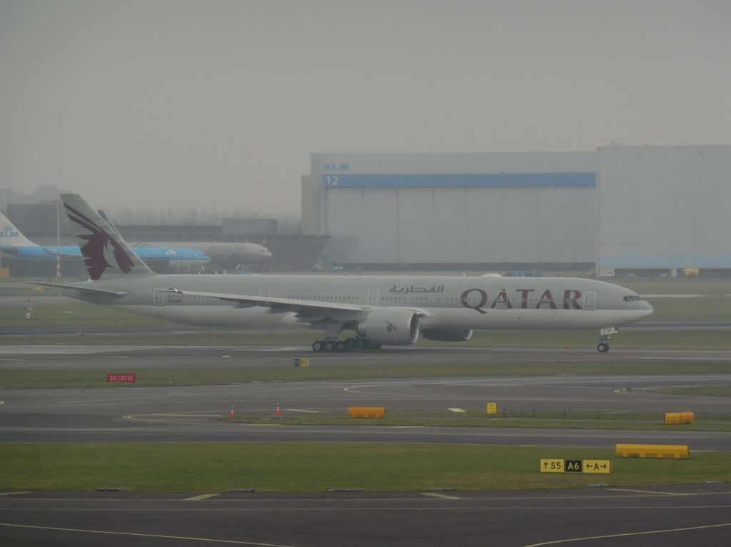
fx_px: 7680
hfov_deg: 5.4
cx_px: 366
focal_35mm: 364
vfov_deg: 4.1
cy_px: 274
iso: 250
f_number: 6.3
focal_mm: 65
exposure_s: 1/100
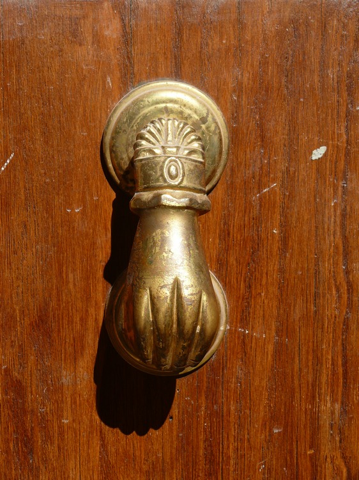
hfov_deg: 21.0
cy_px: 240
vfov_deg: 27.8
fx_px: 969
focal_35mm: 70
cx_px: 180
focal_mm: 14.7
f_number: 5.6
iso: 100
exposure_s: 1/200
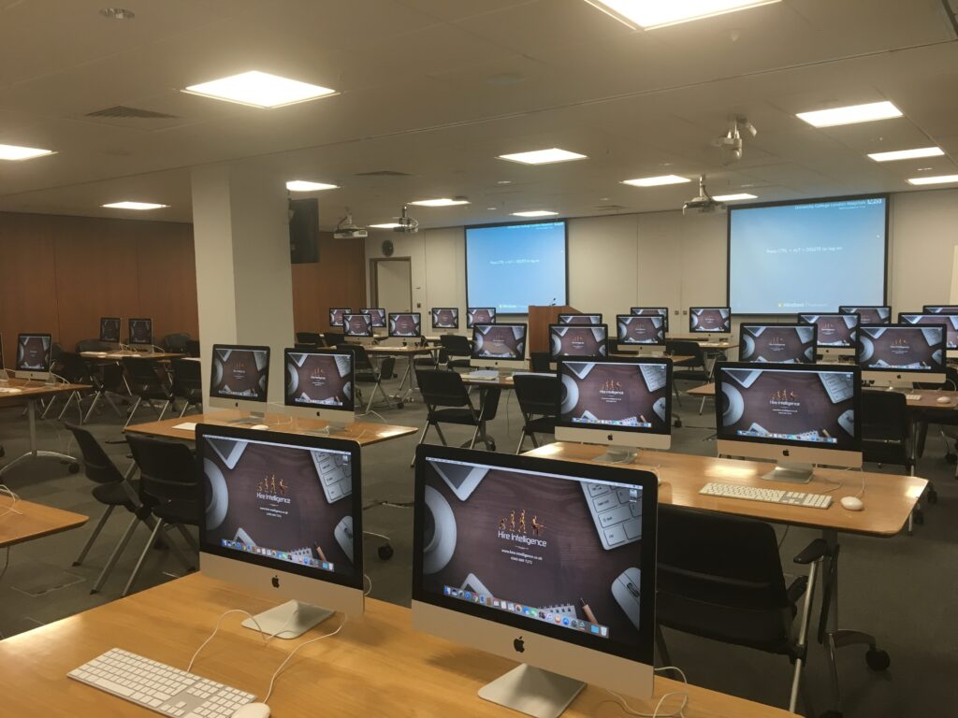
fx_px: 803
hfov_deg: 61.7
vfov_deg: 48.2
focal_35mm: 29
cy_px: 359
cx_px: 479
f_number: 2.2
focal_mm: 4.15
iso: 64
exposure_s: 1/33
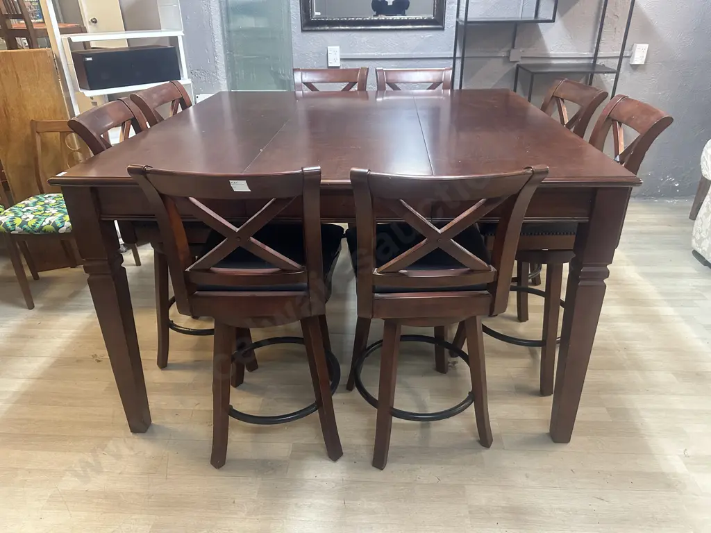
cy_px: 266
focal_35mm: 24
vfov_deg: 56.8
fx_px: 493
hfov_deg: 71.6
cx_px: 356
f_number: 1.78
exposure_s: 1/50
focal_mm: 6.86
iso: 320
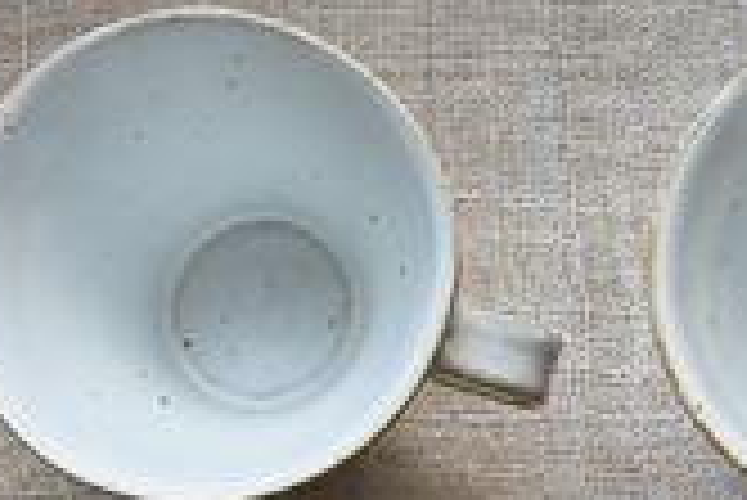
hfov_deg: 14.3
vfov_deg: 9.7
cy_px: 243
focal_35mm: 142
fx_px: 2956
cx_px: 657
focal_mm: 35
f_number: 9
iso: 100
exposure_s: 1/160
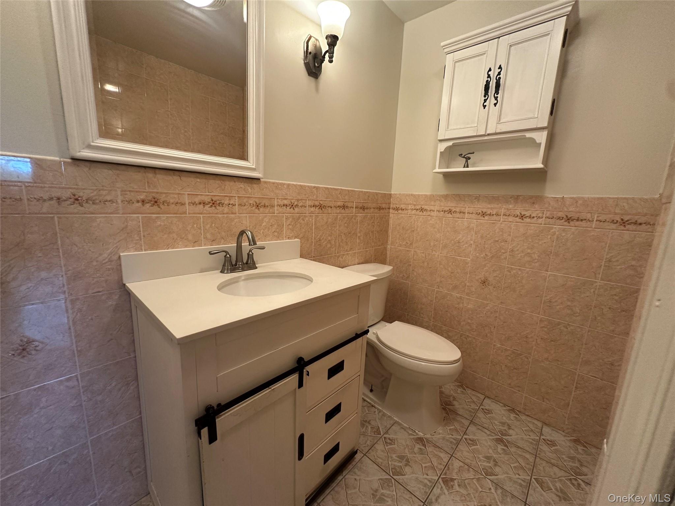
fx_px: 273
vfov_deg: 85.7
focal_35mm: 14
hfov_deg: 102.1
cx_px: 338
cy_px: 253
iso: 200
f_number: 2.2
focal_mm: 2.22
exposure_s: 1/60
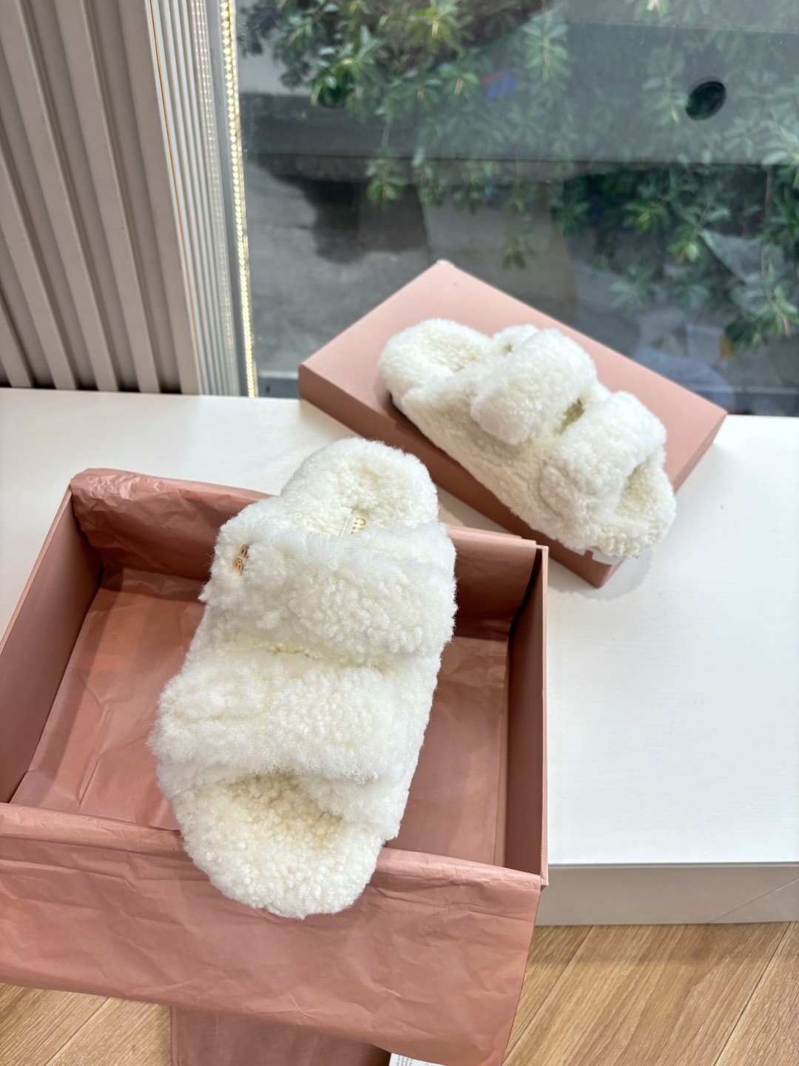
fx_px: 800
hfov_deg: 53.1
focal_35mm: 26
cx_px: 400
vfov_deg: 67.3
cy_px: 533
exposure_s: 1/490
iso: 50
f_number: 1.6
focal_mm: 5.96
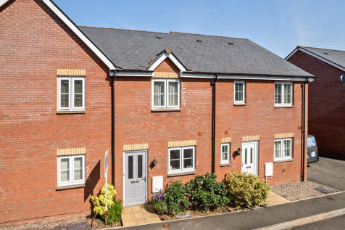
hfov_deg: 90.0
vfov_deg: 67.3
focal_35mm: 18
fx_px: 172
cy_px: 115
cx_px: 172
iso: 400
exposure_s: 1/640
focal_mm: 12
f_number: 8
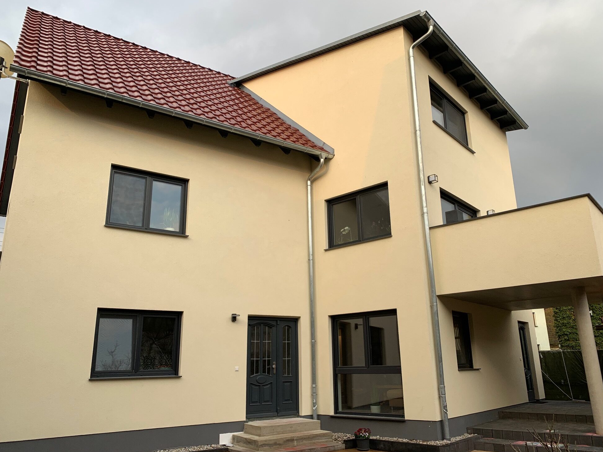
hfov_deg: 65.3
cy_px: 232
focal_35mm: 27
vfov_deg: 51.4
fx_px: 470
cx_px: 308
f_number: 1.8
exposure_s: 1/311
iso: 25
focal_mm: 4.25
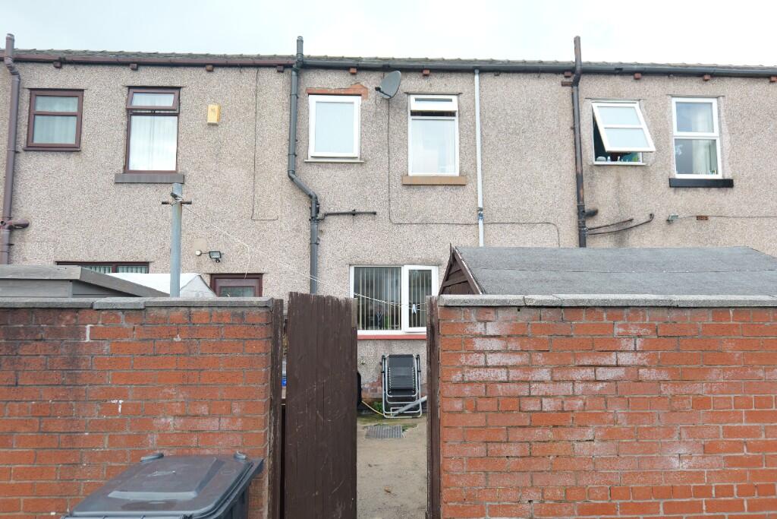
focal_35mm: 21
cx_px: 388
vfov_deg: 59.5
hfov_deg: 81.2
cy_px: 260
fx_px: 453
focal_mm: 21
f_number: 3.6
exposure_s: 1/60
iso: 250
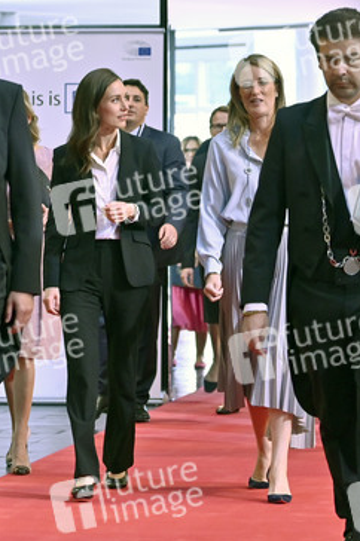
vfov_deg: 26.3
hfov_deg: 17.7
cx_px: 170
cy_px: 275
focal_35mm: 77
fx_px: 1157
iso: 1000
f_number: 2.8
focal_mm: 70
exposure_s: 1/800
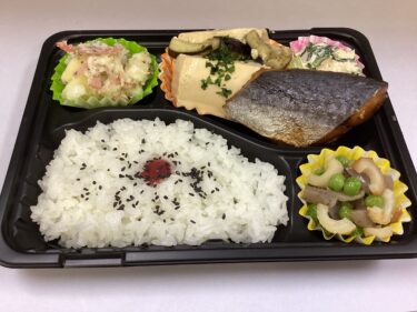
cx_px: 208
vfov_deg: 45.4
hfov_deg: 58.4
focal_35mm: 31
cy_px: 156
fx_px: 373
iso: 125
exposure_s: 1/60
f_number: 2.4
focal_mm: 3.3
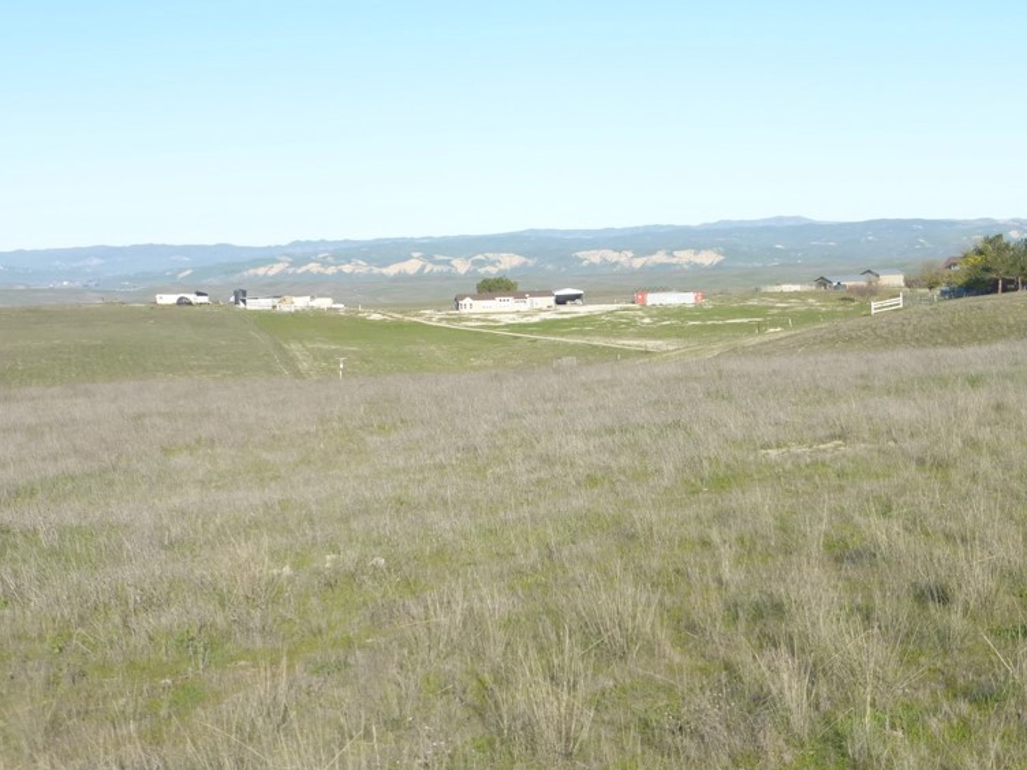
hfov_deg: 24.7
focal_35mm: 79
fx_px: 2344
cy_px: 363
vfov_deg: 18.7
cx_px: 557
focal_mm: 10.3
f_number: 4.7
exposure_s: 1/640
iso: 100
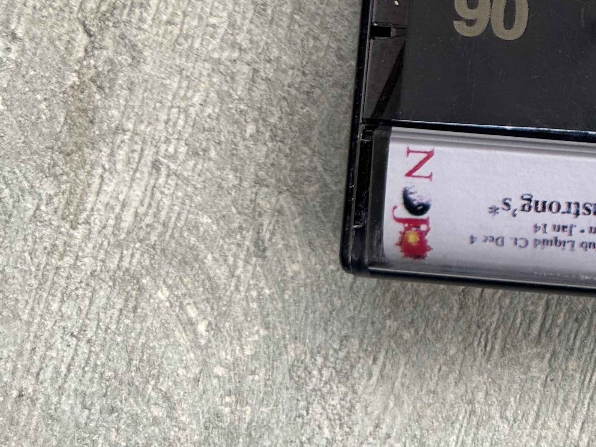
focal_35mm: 66
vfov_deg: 21.6
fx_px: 1136
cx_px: 752
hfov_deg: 25.7
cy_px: 18
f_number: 1.5
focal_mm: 5.7
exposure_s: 1/121
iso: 64
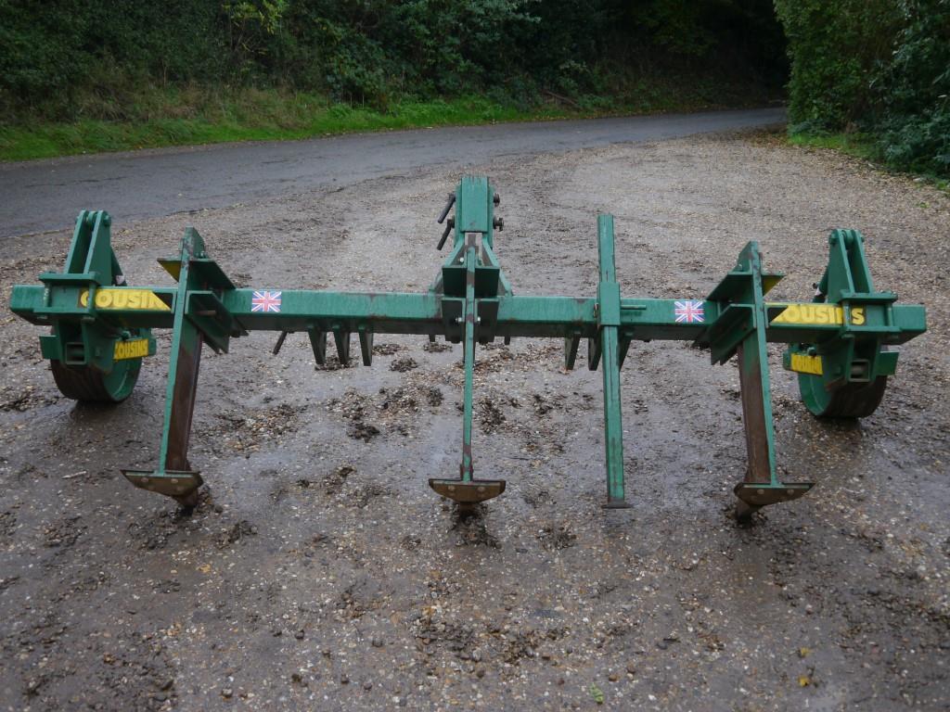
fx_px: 933
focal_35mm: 34
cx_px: 475
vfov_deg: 41.8
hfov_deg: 54.0
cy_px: 356
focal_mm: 17
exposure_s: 1/125
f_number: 4
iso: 160
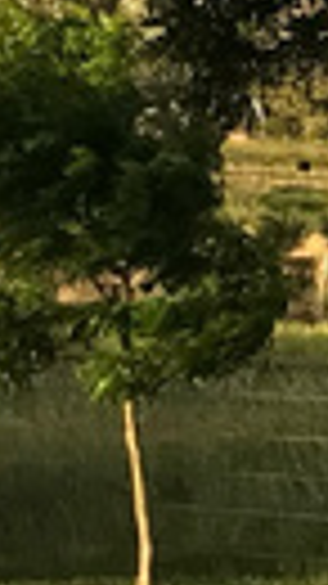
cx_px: 1132
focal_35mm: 240
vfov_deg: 8.5
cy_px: -580
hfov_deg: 4.7
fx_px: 3716
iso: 20
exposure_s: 1/622
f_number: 1.8
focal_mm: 3.99
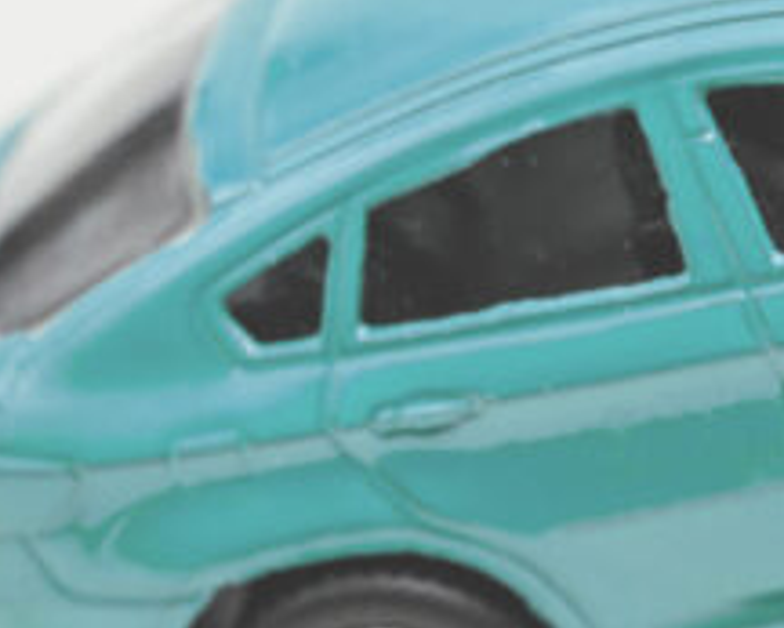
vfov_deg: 3.3
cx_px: 1495
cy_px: 361
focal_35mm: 468
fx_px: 10864
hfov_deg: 4.1
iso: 200
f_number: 9
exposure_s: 1/125
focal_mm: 105
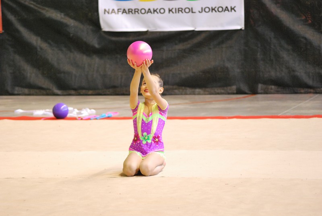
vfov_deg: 8.4
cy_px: 108
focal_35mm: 165
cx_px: 161
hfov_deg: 12.4
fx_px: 1479
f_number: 4.2
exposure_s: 1/125
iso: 1600
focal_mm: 110
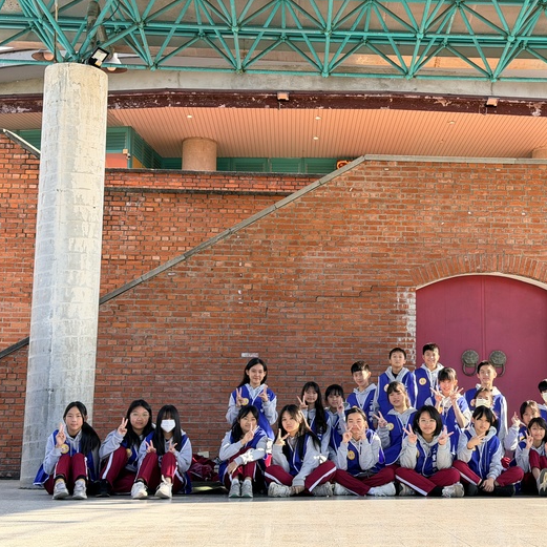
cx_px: 364
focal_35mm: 57
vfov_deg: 30.0
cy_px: 274
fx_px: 1019
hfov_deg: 29.8
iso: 80
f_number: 1.78
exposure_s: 1/693
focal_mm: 6.76
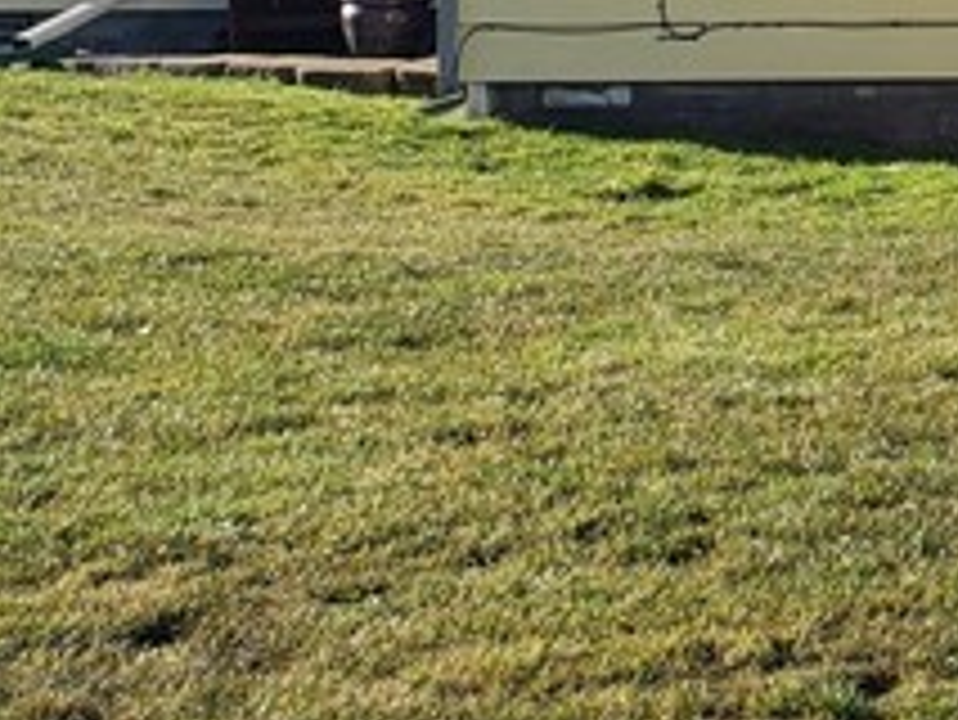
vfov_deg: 11.3
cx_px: 1646
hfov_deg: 14.2
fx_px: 3461
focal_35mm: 125
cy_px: -400
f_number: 2.4
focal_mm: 4.3
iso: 50
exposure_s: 1/871
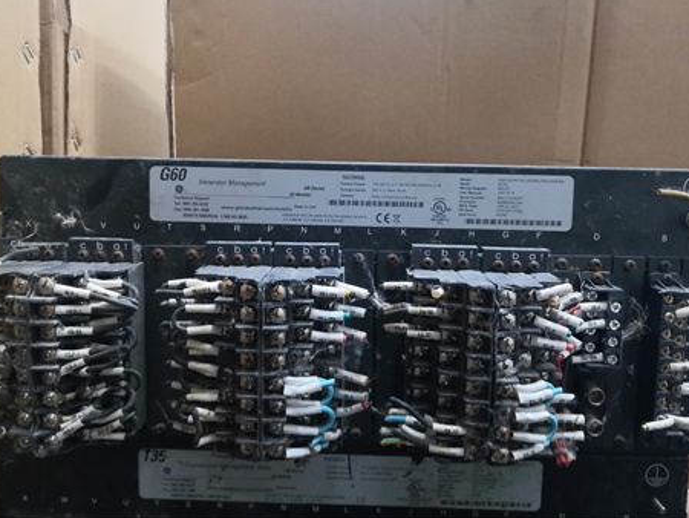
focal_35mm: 30
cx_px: 348
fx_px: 597
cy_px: 234
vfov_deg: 46.8
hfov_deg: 59.9
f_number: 1.8
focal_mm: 3.95
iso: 400
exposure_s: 1/50
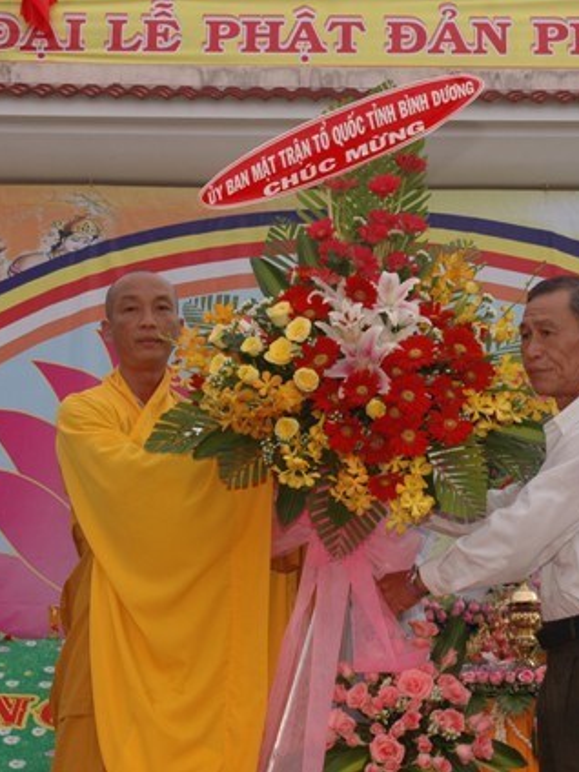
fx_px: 1650
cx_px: 313
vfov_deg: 26.3
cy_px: 386
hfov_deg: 19.9
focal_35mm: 74
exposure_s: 1/250
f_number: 8
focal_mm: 34
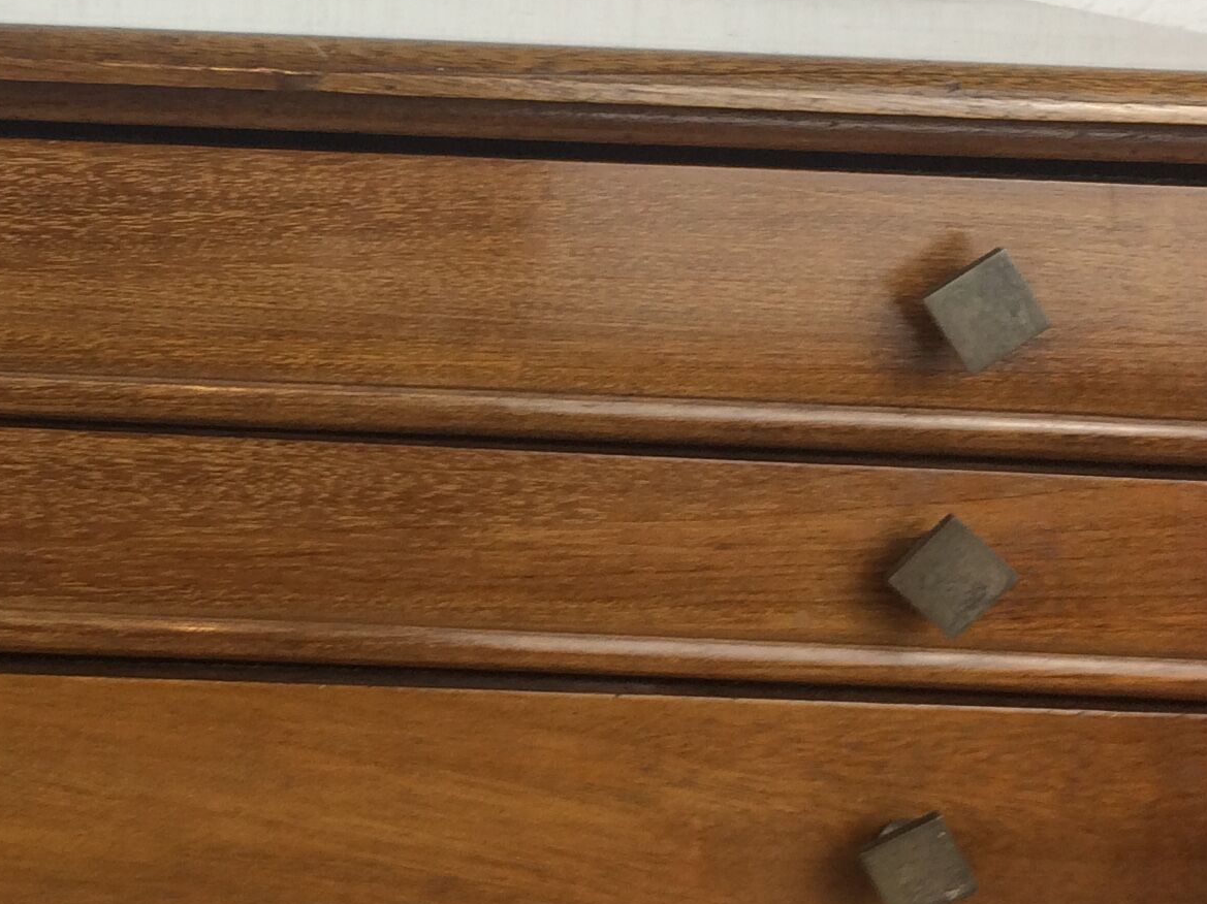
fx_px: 2823
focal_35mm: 81
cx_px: 252
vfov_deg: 18.2
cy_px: 455
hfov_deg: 23.8
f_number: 2.2
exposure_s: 1/50
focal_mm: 4.15
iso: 40
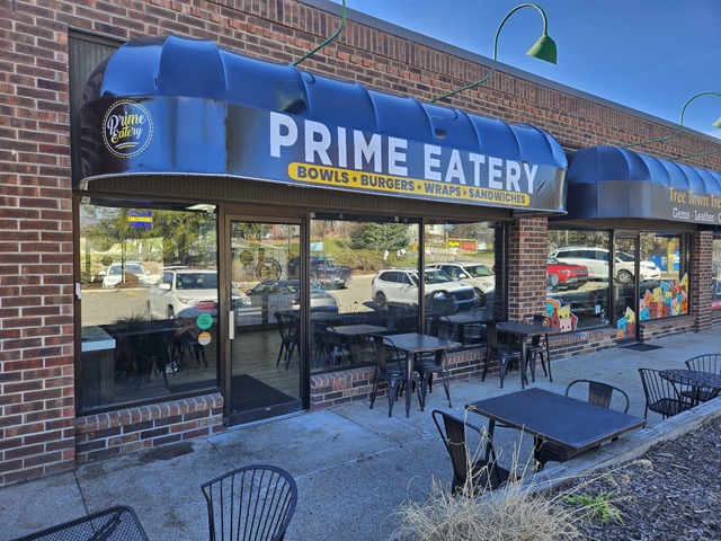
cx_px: 360
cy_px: 270
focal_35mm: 23
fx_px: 479
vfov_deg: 58.9
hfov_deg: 73.9
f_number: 1.8
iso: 25
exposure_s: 1/265
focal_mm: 5.4
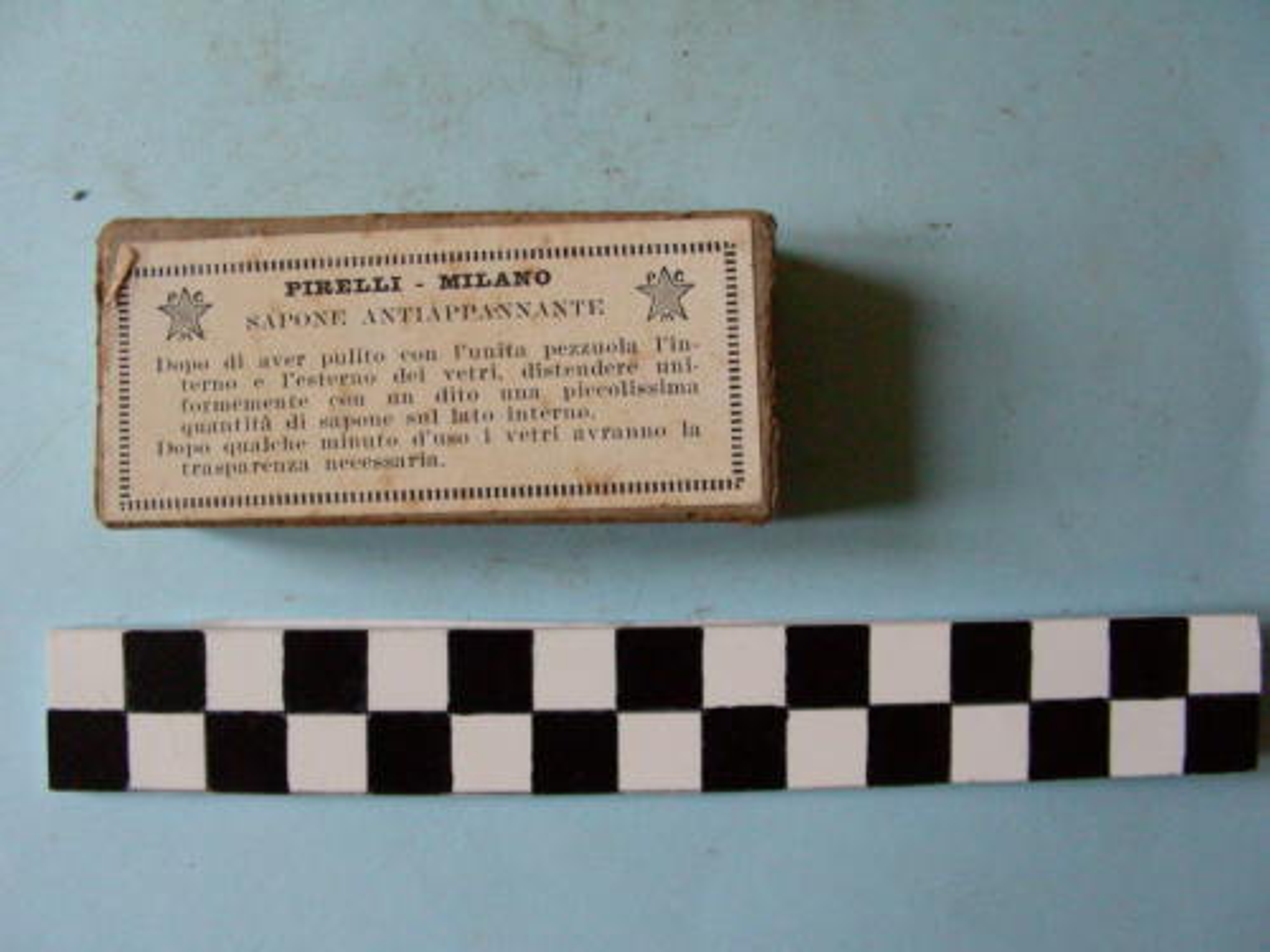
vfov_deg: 37.7
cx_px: 635
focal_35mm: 38
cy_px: 476
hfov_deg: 49.0
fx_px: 1394
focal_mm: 6.3
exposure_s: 1/111
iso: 400
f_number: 3.5
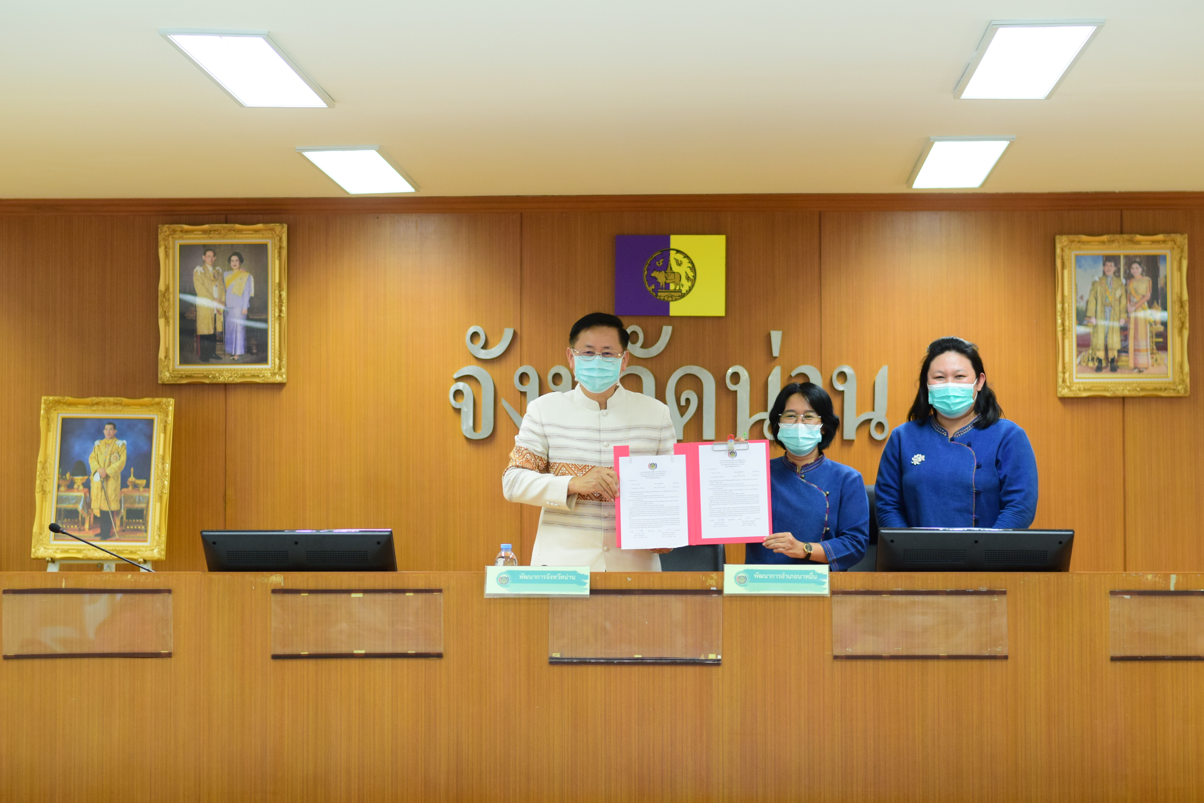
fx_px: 2509
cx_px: 602
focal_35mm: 75
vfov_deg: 18.2
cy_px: 402
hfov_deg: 27.0
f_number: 2.8
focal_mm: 50
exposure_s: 1/200
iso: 1000
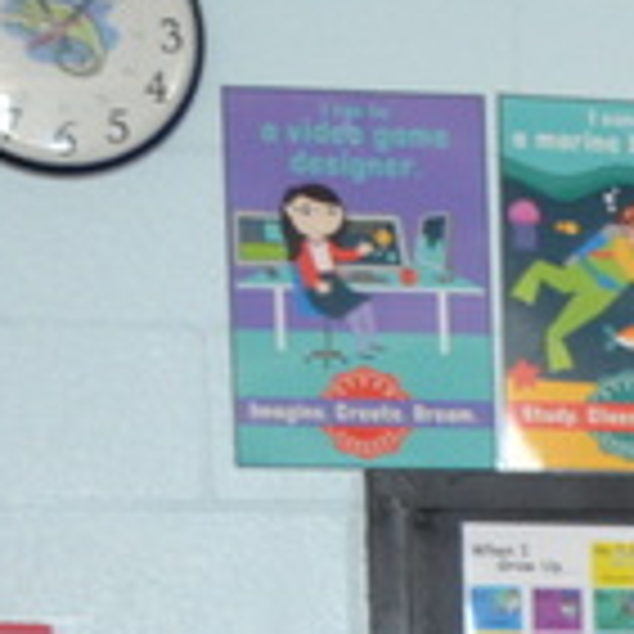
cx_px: 1965
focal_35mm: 223
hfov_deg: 7.0
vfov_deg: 7.4
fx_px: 4621
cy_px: 1405
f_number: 3.8
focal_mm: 24
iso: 900
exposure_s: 1/60
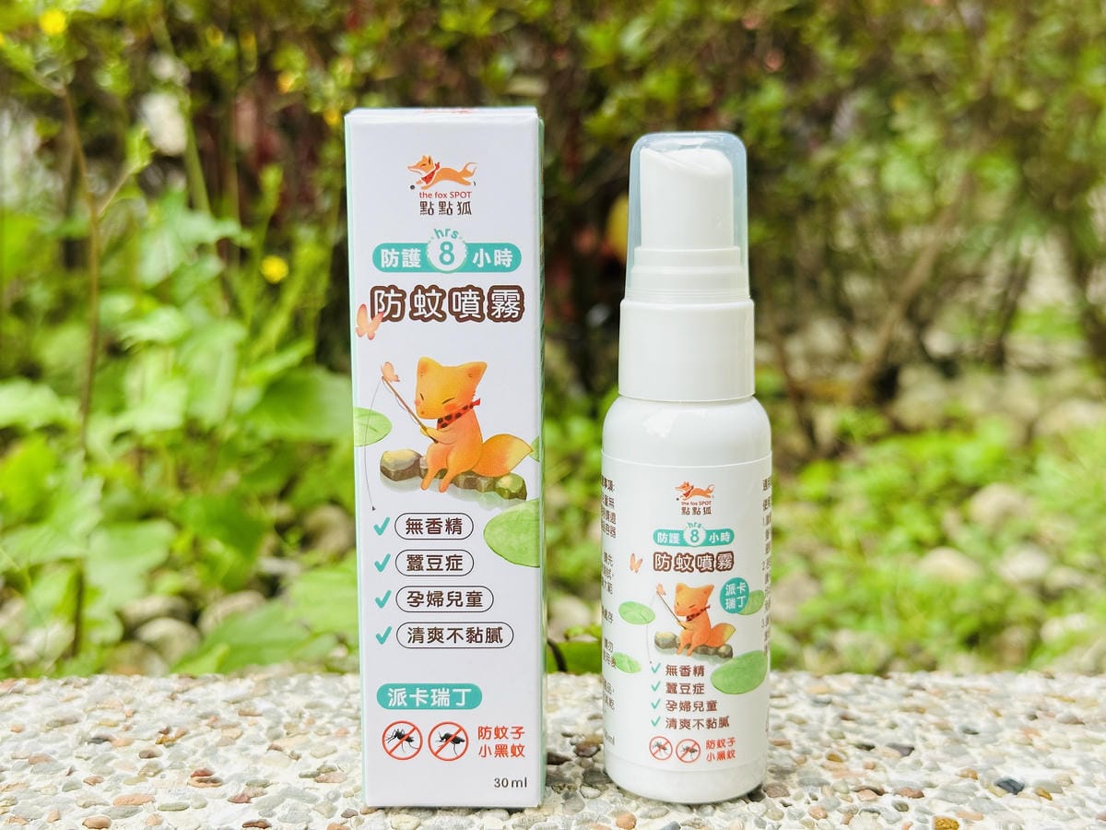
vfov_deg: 30.3
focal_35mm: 48
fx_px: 1534
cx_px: 553
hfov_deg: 39.7
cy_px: 415
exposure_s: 1/121
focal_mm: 6.86
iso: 50
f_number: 1.78
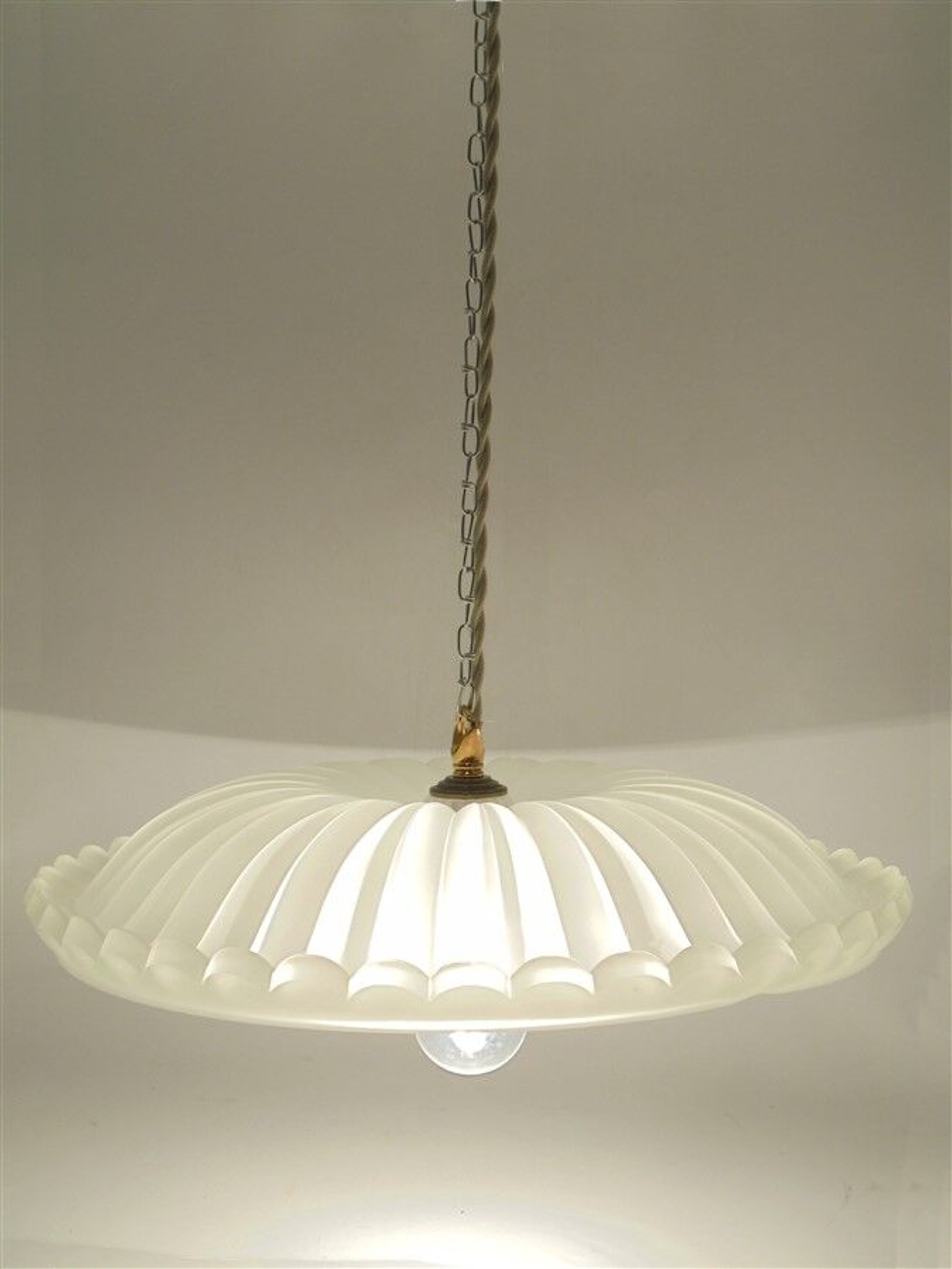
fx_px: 2053
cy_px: 634
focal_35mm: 56
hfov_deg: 26.1
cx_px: 476
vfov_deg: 34.3
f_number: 5.2
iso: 100
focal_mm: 10.1
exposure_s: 1/30
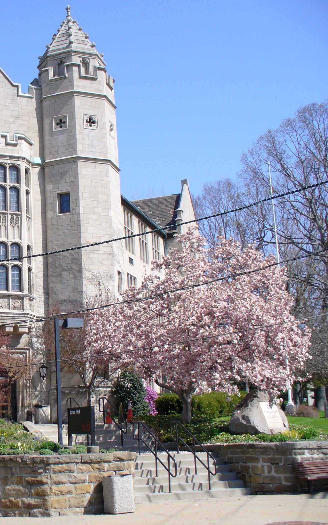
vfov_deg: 38.2
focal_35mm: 53
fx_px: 758
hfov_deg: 23.3
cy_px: 262
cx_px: -6
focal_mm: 6.1
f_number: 5.6
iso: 80
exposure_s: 1/250
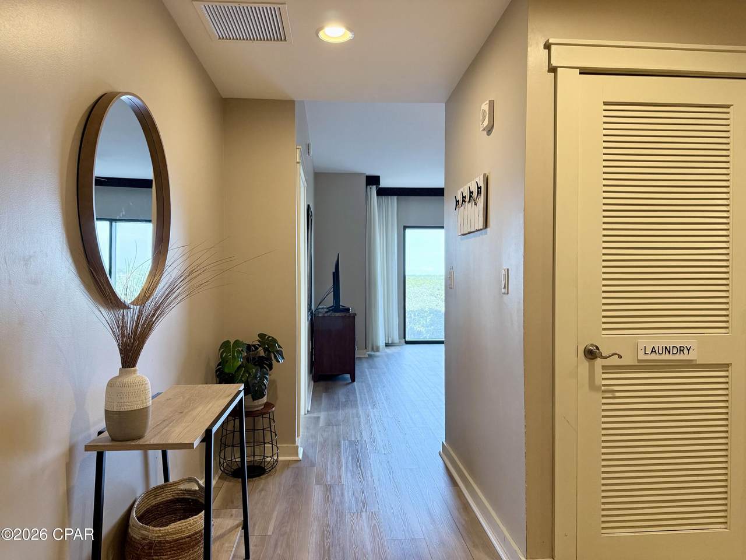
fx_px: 517
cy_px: 280
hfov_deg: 71.6
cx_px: 373
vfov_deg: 56.8
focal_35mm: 24
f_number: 1.78
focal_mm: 6.76
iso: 250
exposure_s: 1/120
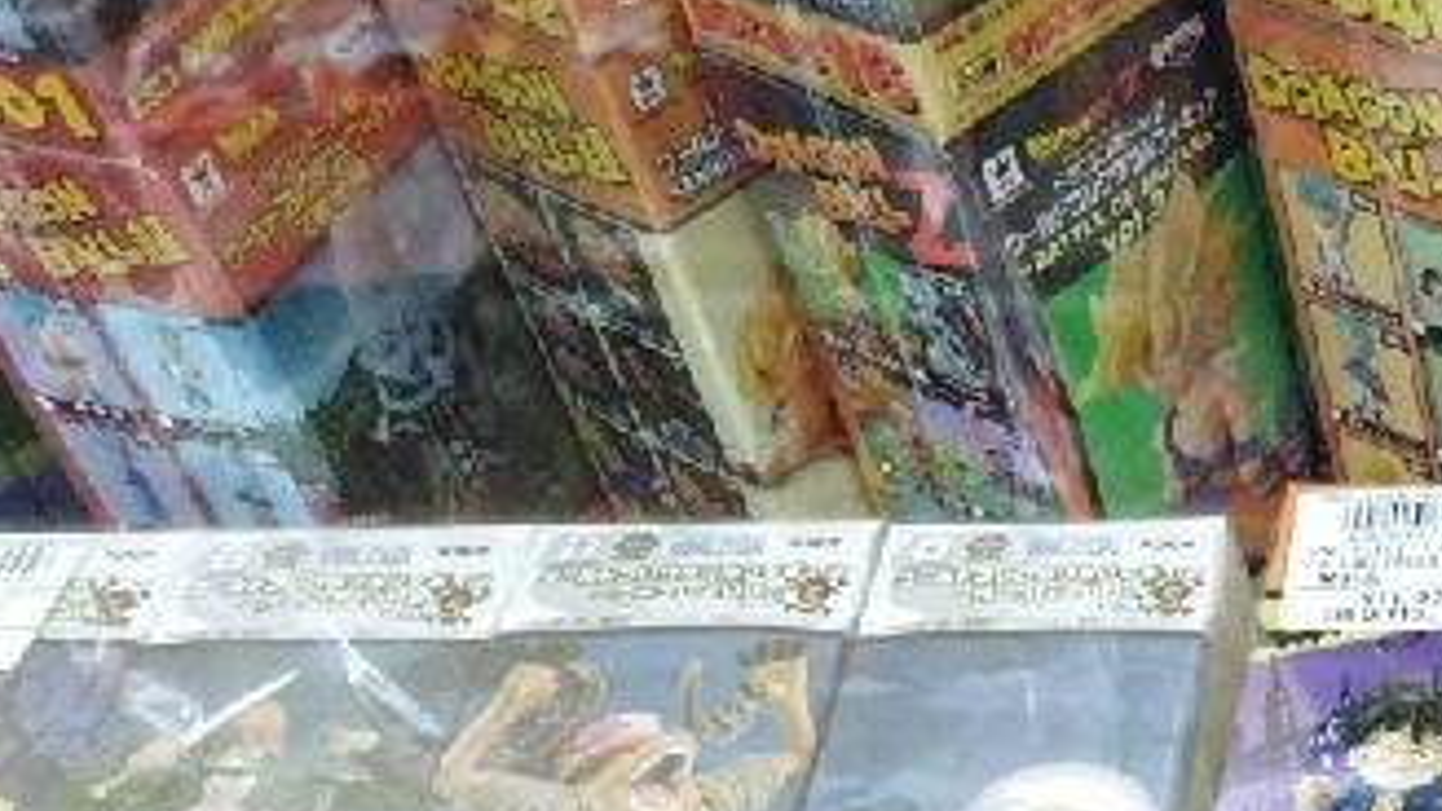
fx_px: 3097
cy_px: 1047
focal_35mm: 81
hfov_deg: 23.1
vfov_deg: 14.3
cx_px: 1909
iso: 491
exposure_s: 1/60
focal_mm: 4.71
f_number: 1.79
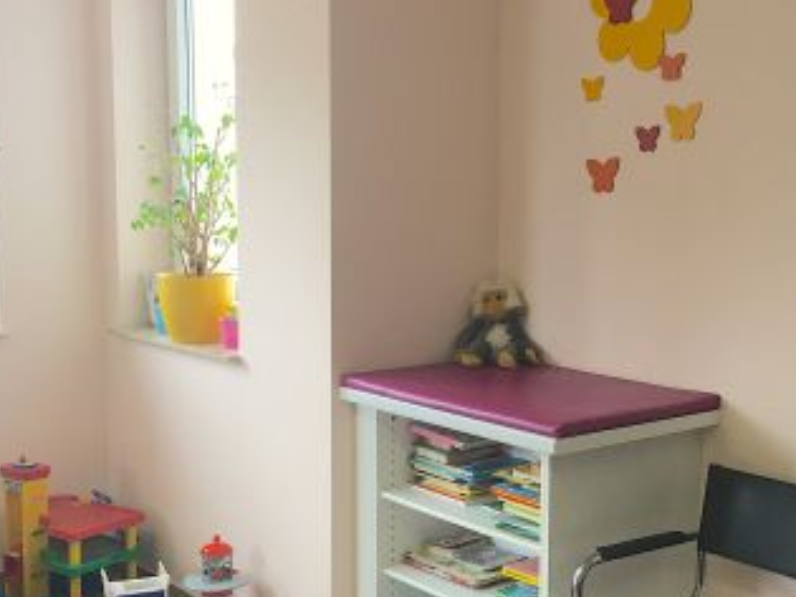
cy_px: 321
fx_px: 1218
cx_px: 536
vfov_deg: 27.5
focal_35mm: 53
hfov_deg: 35.8
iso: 40
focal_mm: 4.15
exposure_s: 1/33
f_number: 2.2
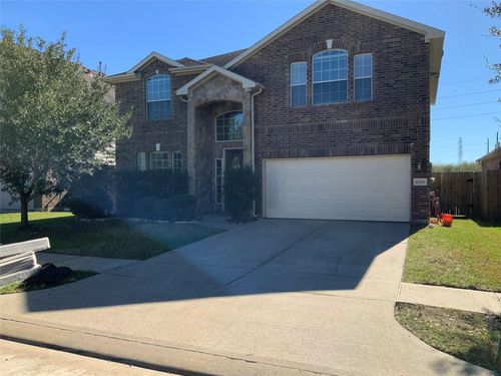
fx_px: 420
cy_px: 188
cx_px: 250
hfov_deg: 61.7
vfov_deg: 48.2
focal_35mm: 29
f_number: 1.8
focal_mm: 3
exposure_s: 1/1279
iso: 16
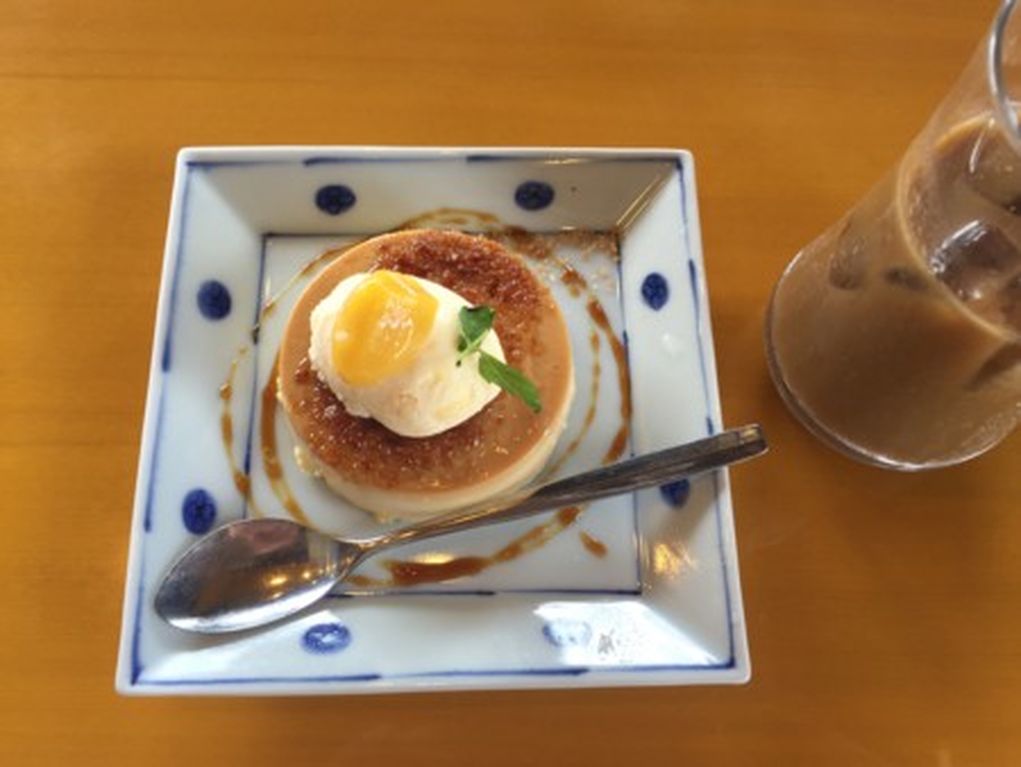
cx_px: 510
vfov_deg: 48.3
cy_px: 384
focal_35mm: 29
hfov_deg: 61.6
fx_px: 856
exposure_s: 1/60
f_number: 2.2
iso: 32
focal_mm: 4.15
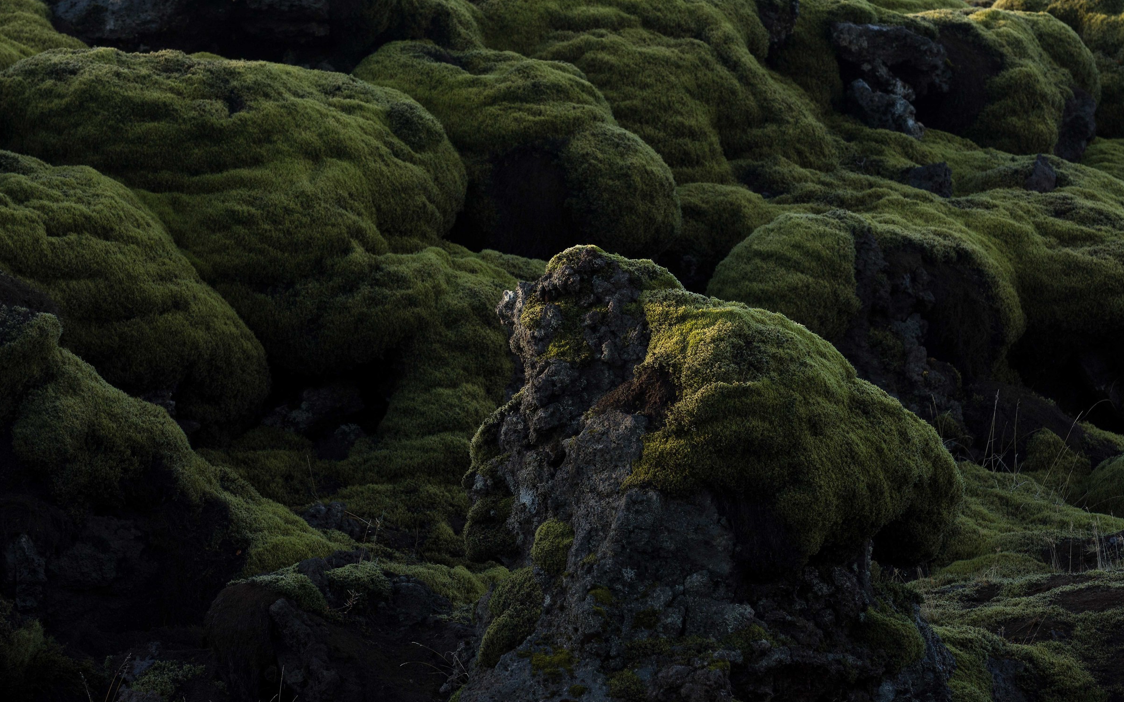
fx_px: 7995
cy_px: 359
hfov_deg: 8.0
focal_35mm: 261
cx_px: 562
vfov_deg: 5.0
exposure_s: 1/320
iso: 320
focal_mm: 170
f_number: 7.1
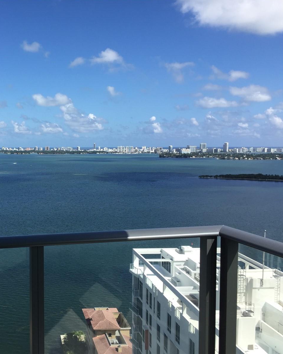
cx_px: 46
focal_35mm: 38
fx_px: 398
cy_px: 176
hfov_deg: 37.4
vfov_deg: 47.9
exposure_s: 1/1799
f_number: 2.2
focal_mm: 4.15
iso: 32
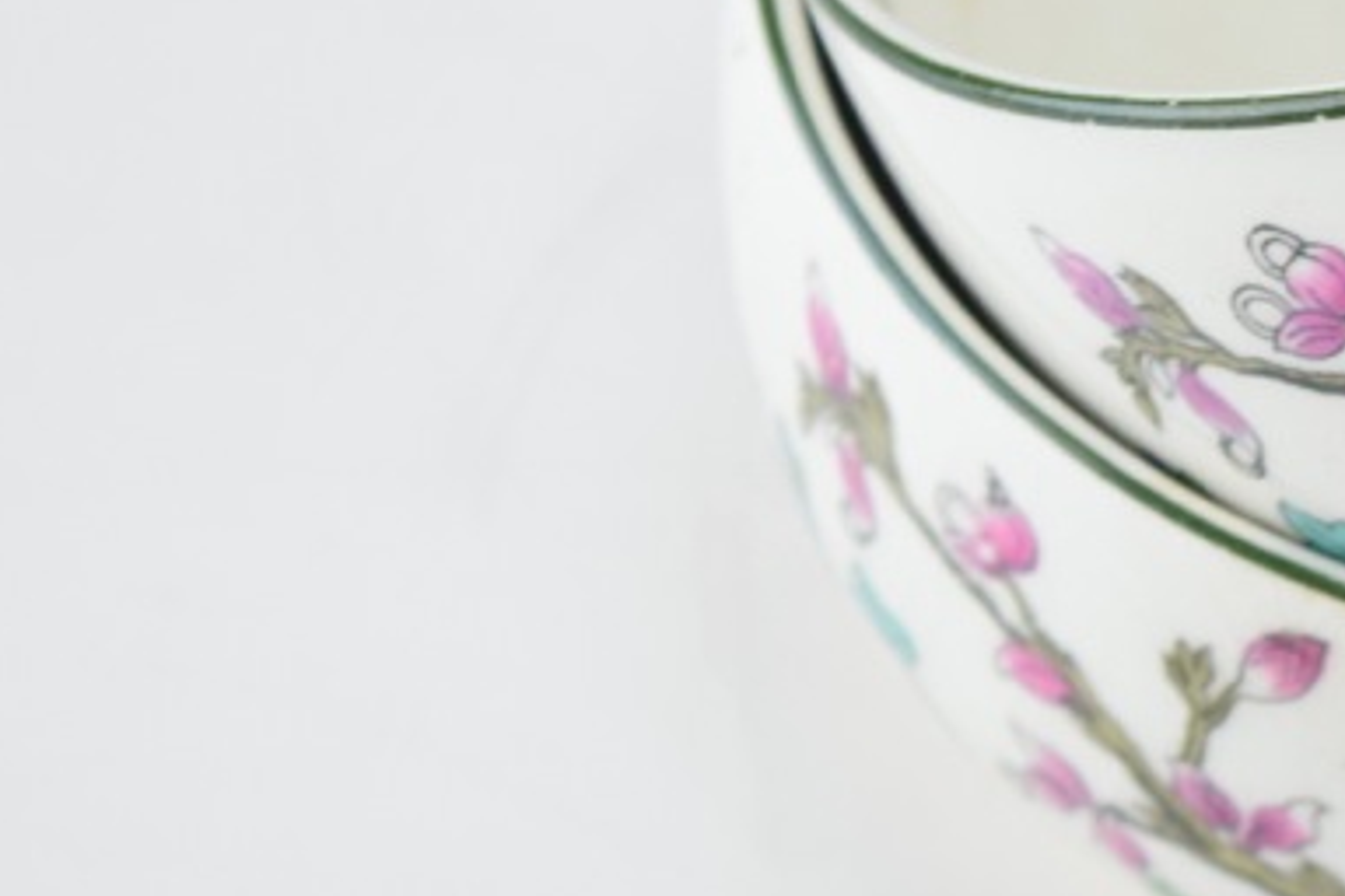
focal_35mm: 275
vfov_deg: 5.0
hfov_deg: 7.4
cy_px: 215
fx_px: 10261
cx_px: 2049
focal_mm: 55
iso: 800
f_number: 6.3
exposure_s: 1/125
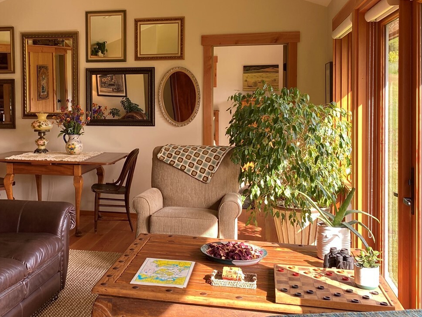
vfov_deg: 33.3
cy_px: 107
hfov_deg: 42.9
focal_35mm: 43
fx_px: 524
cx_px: 122
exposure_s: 1/121
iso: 64
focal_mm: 4.25
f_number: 1.8
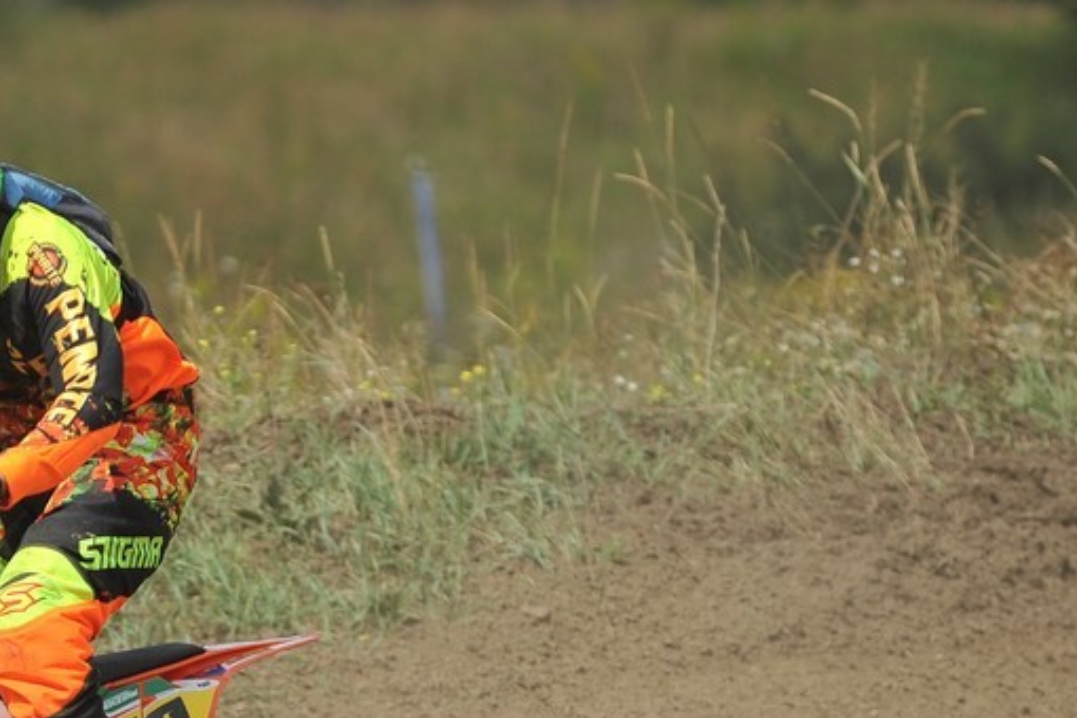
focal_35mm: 471
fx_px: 14090
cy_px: 710
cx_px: 355
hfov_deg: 4.4
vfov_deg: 2.9
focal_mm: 200
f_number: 3.5
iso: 200
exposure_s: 1/3200
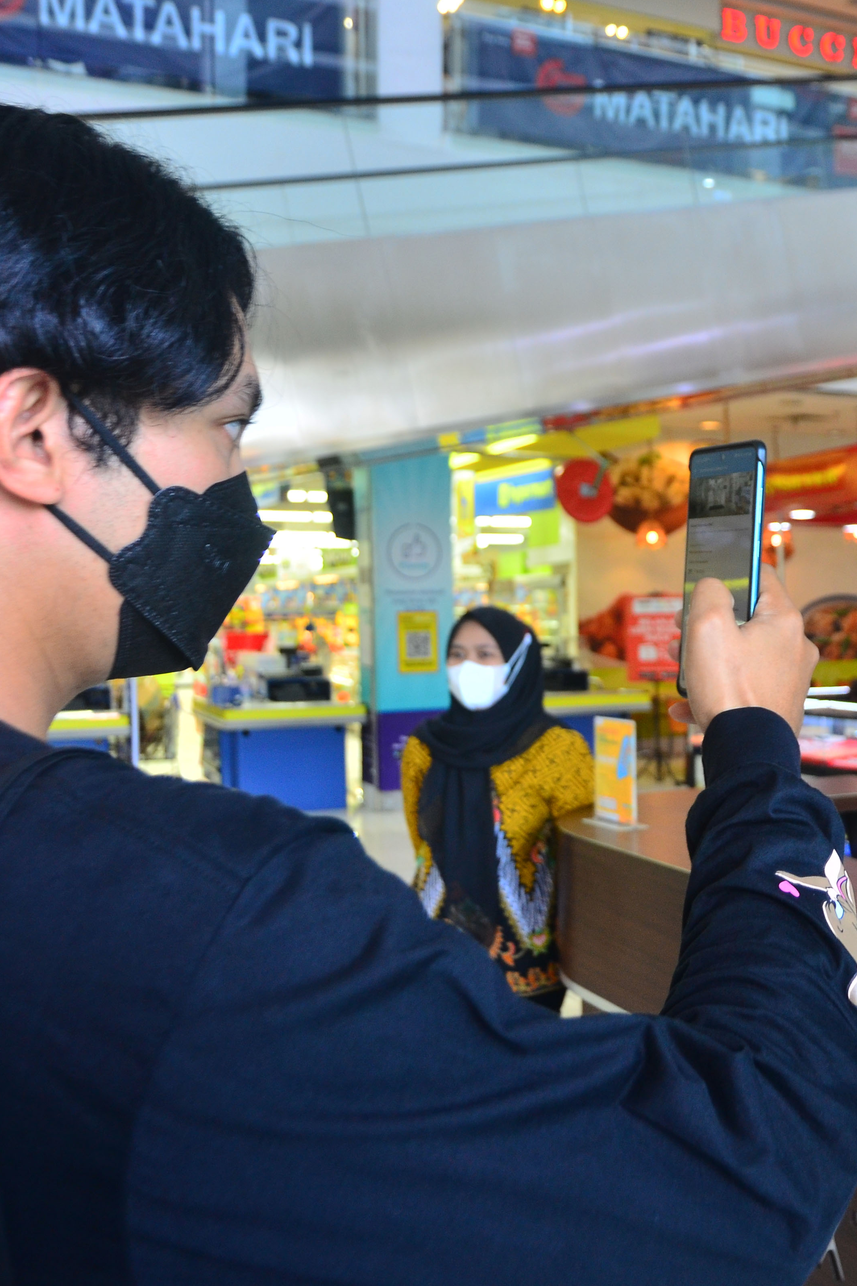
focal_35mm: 37
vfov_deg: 51.9
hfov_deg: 35.3
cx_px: 624
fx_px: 1321
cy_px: 637
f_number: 4
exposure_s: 1/60
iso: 400
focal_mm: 16
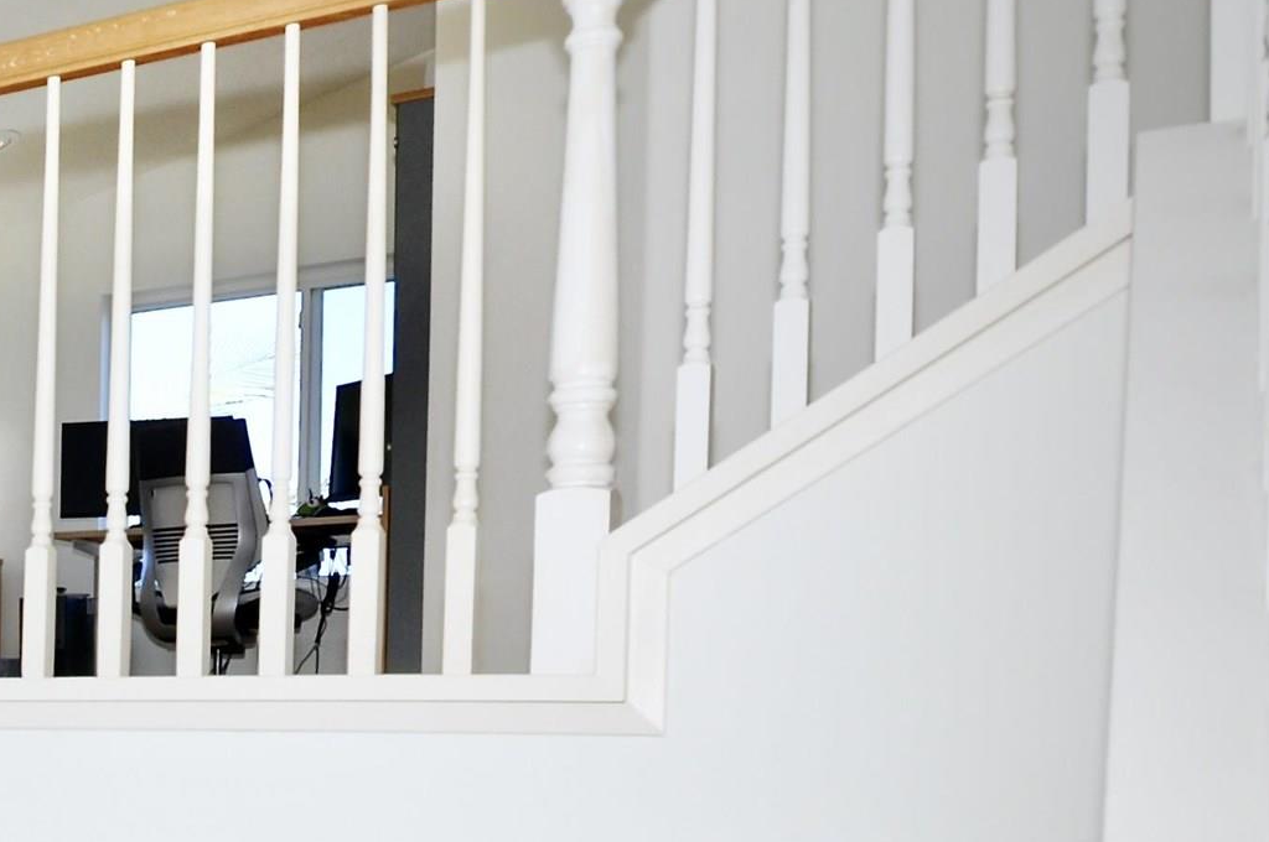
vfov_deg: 24.9
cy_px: 971
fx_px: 1743
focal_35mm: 50
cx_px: -528
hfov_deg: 29.0
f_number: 5.6
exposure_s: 1/125
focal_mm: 11
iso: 320
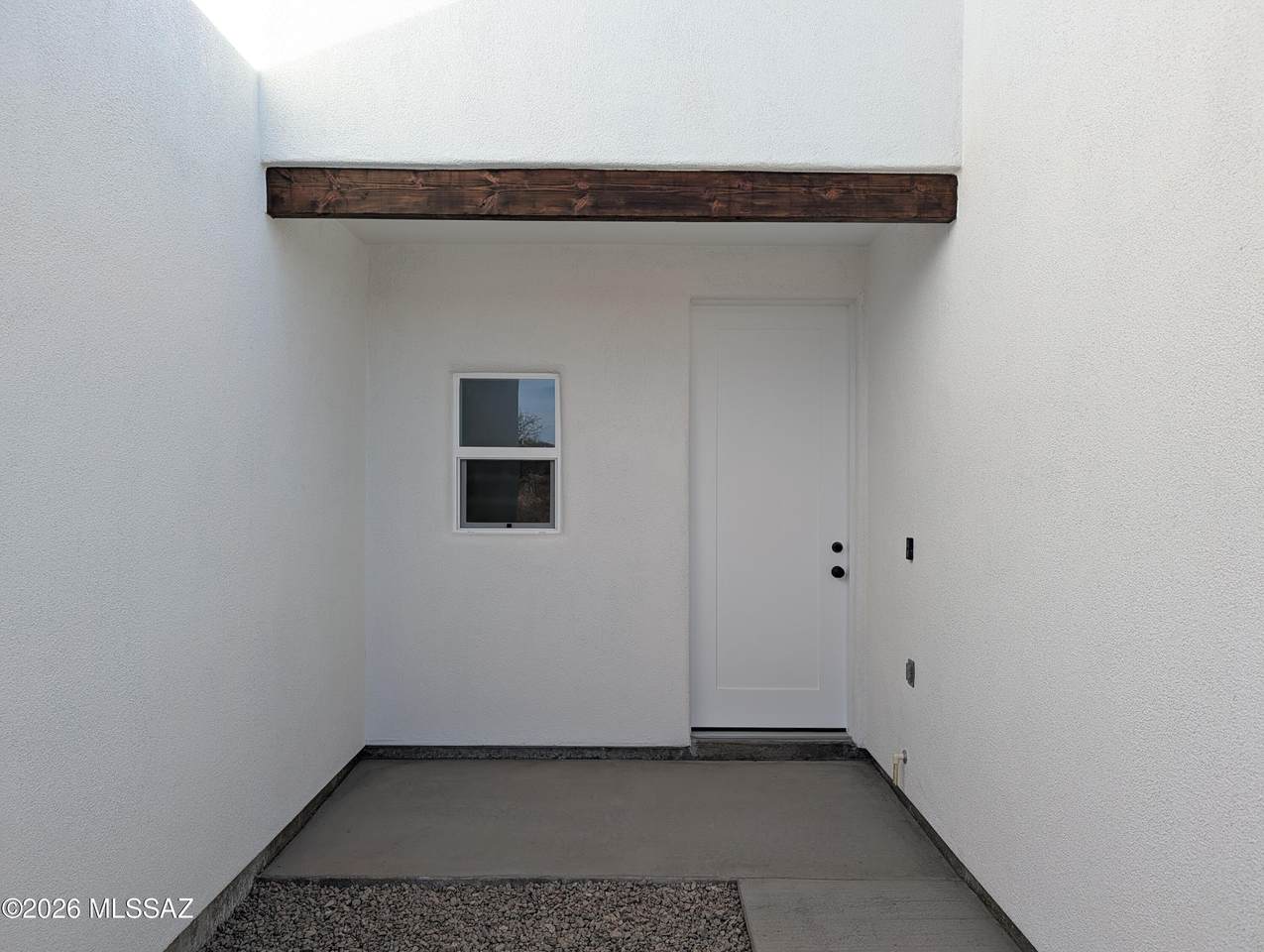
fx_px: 878
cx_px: 632
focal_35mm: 24
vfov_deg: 56.9
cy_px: 476
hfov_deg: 71.5
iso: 23
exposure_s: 1/394
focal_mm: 6.9
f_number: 1.68
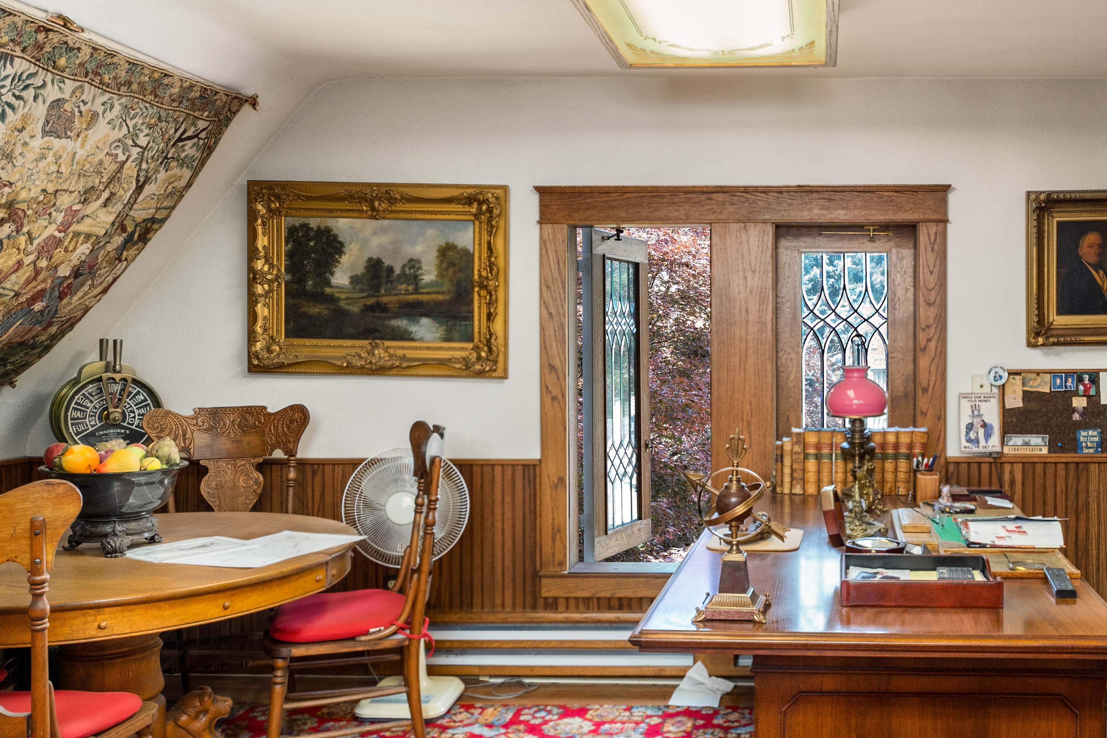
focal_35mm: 34
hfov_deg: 53.6
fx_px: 1045
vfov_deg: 38.8
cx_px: 814
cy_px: 413
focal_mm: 19
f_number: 6.3
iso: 1000
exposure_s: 1/20
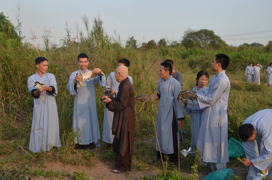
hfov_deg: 38.9
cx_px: 136
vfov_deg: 26.4
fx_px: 385
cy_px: 90
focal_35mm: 51
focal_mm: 34
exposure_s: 1/400
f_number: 10
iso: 640
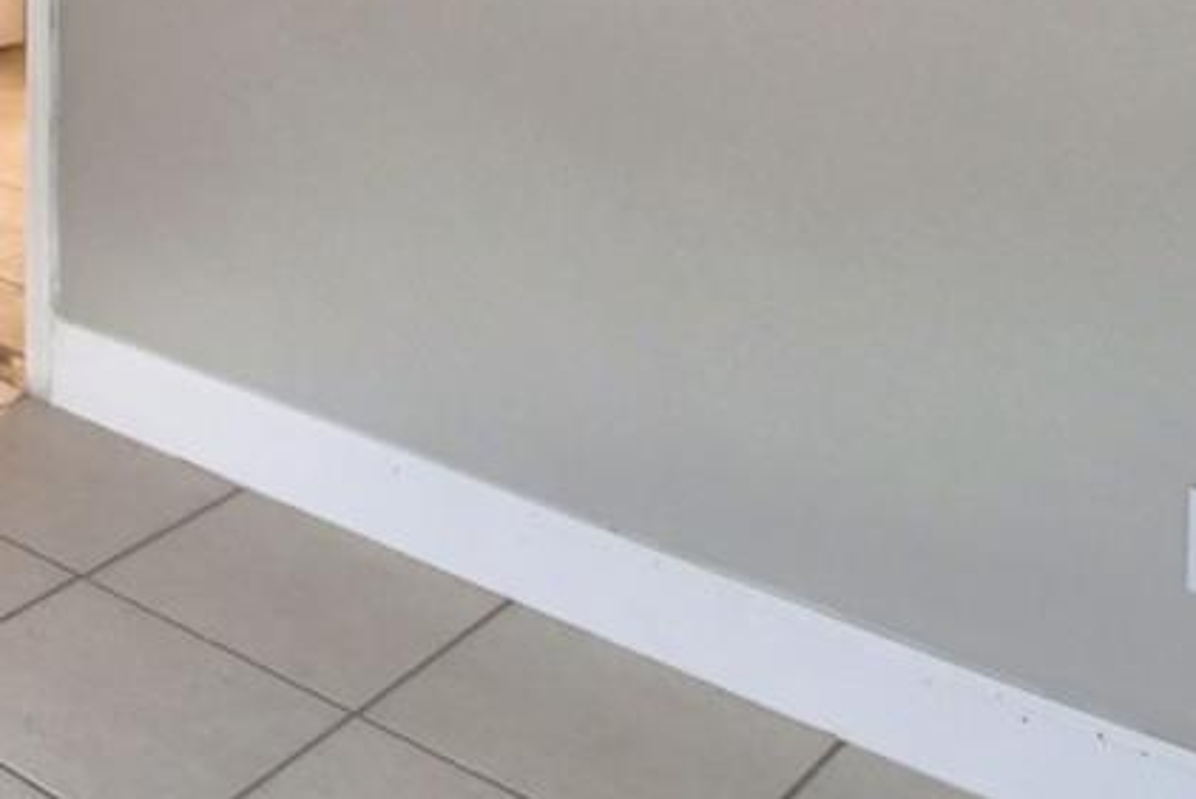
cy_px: -458
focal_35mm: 57
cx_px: -318
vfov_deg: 20.0
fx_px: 1894
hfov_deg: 29.1
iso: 450
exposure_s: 1/30
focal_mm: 10
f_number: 4.5
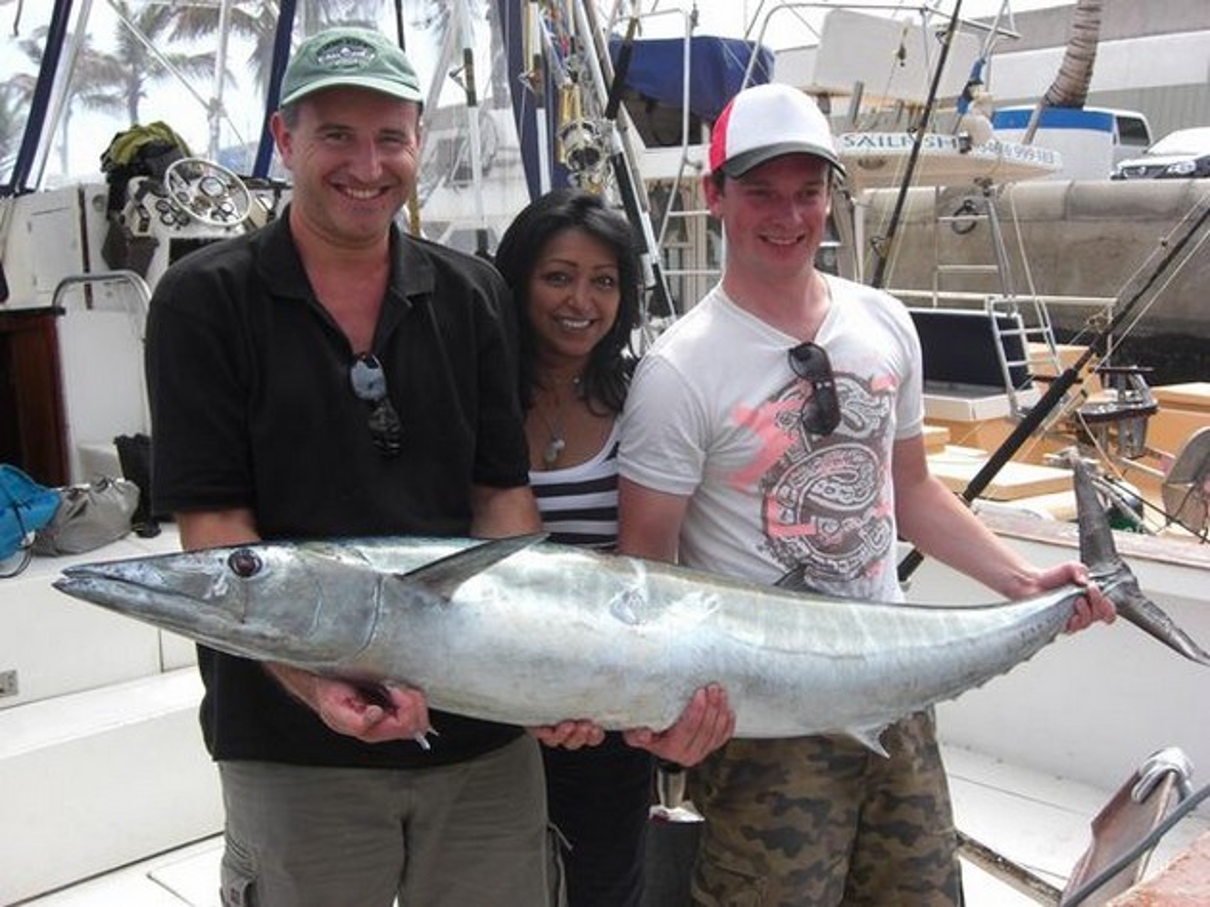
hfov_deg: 49.0
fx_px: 1328
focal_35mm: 38
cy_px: 454
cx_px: 605
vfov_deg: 37.7
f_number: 4
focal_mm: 7.9
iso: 80
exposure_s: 1/500
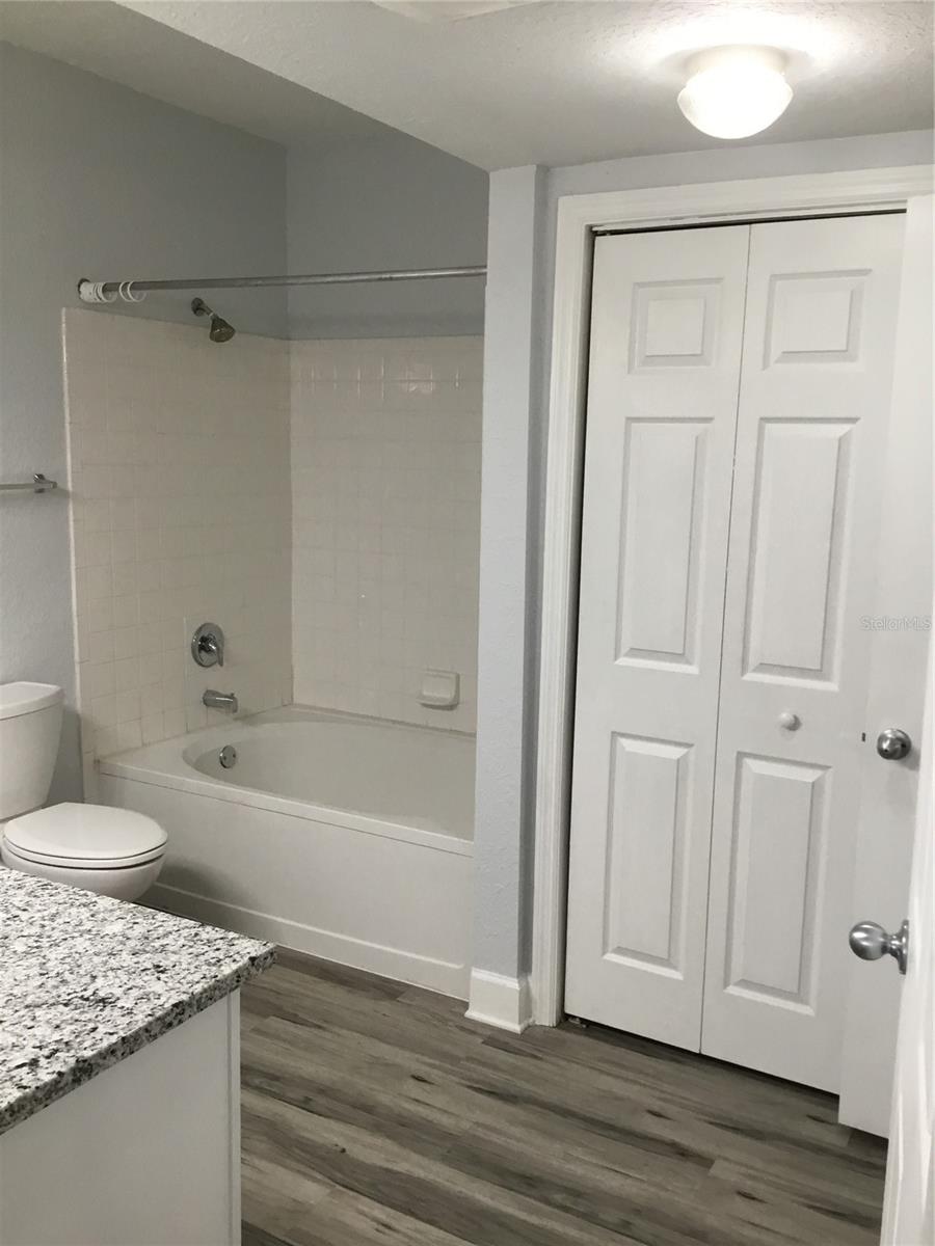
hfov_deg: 45.4
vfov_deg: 58.4
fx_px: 1116
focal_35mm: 31
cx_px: 468
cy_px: 623
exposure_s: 1/30
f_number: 2.4
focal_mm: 3.3
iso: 64
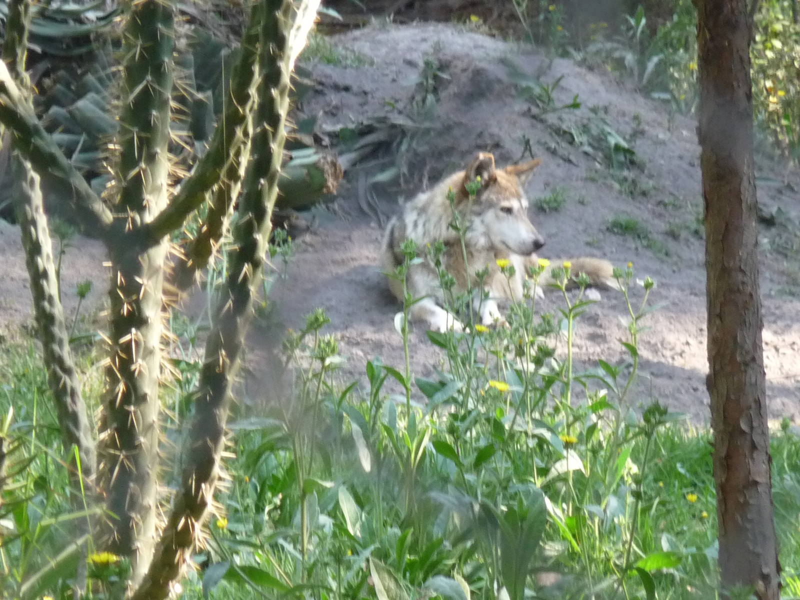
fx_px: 10908
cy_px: 300
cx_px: 400
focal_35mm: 472
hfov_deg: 4.2
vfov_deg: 3.2
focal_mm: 47
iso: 250
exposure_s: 1/60
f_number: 4.9
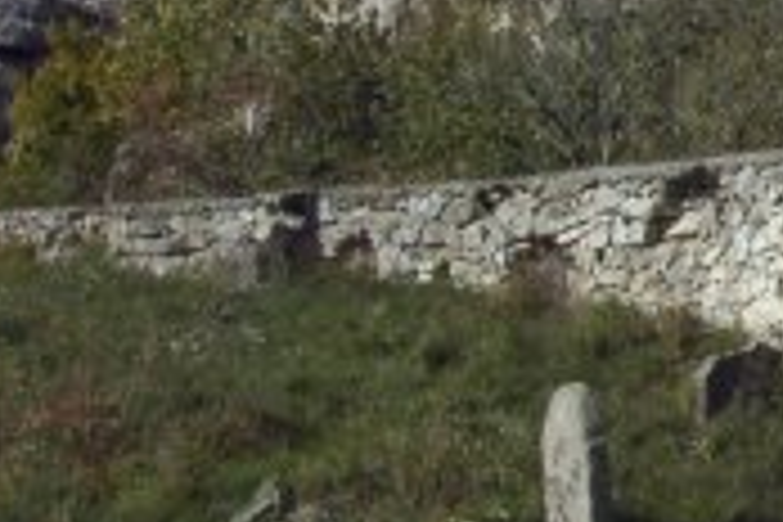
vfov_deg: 6.9
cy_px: -500
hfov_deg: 10.0
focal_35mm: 193
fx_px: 4197
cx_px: 1454
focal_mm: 28
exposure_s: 1/125
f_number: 16
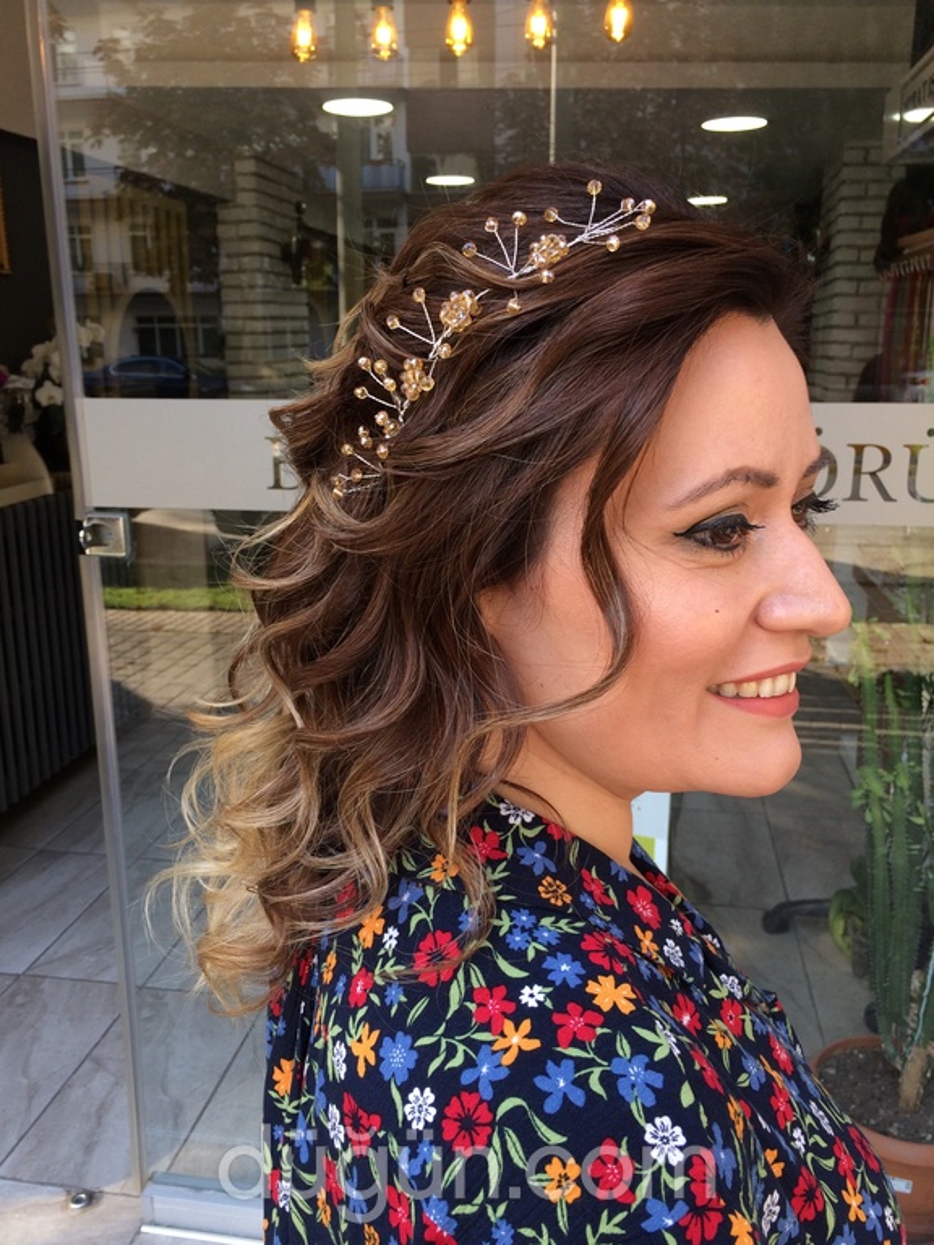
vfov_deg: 61.7
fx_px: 1043
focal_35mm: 29
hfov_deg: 48.2
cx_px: 467
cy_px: 622
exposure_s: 1/100
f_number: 2.2
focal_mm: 4.15
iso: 50
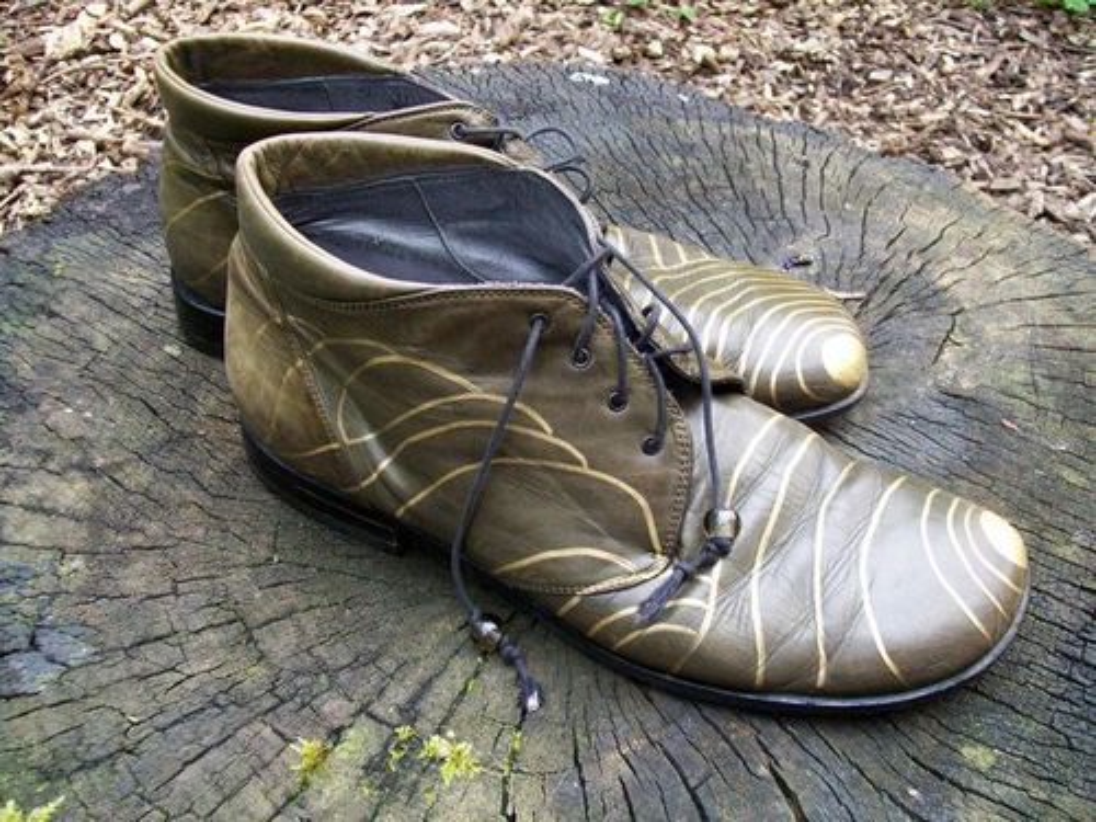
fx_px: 1140
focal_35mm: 36
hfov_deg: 51.4
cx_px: 548
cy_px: 411
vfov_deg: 39.7
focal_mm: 6
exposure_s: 1/60
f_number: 2.7
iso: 137
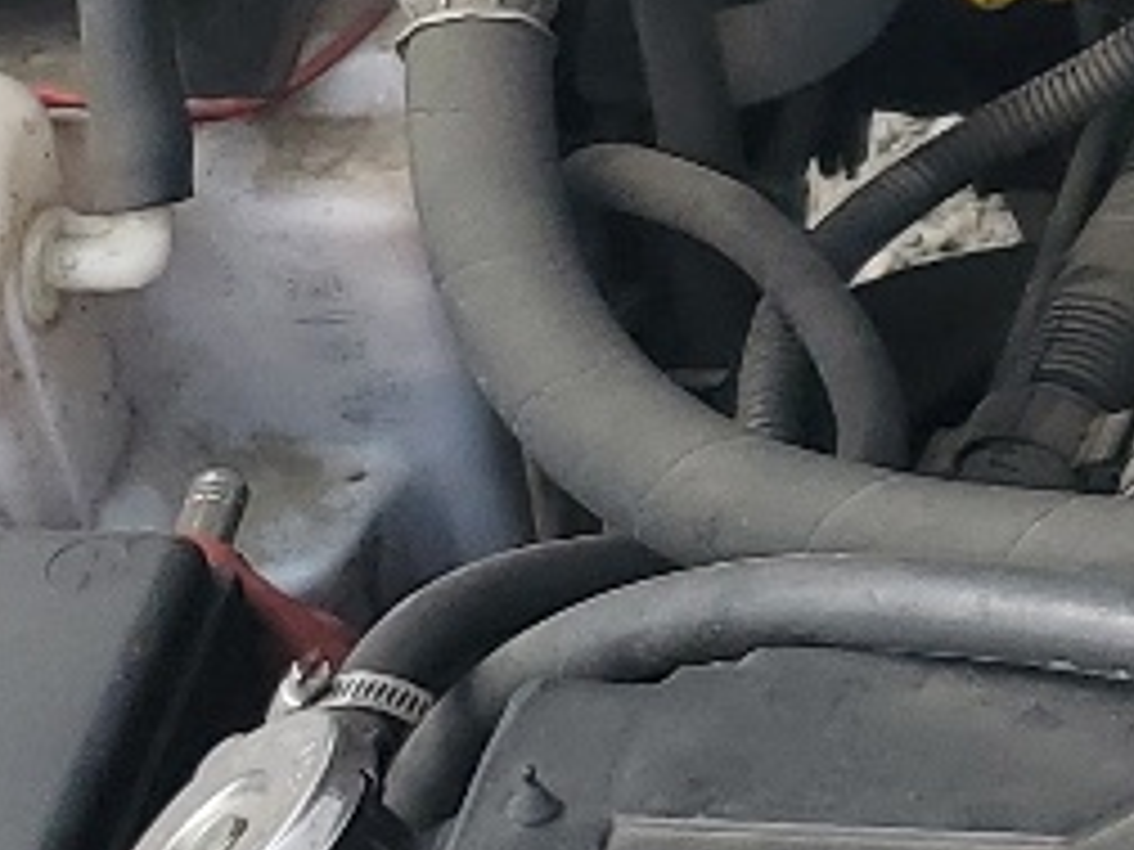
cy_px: -193
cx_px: 2331
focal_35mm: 165
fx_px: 5405
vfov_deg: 8.9
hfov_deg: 10.8
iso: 50
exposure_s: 1/1667
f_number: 1.5
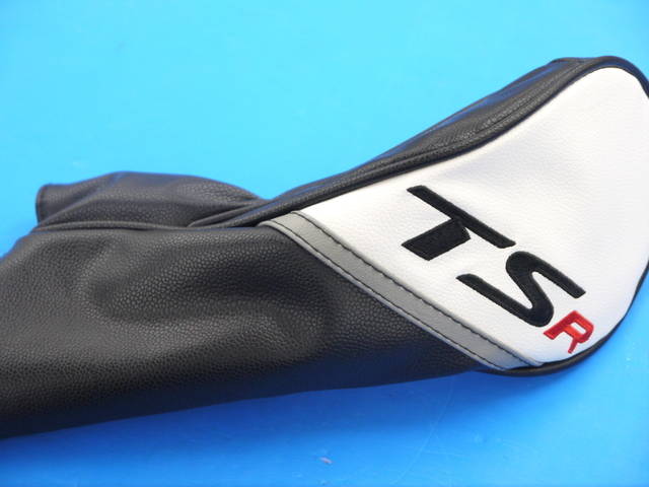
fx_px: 1575
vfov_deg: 17.6
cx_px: 324
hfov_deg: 23.3
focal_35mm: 84
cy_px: 244
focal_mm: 42
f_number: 5.6
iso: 800
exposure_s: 1/80
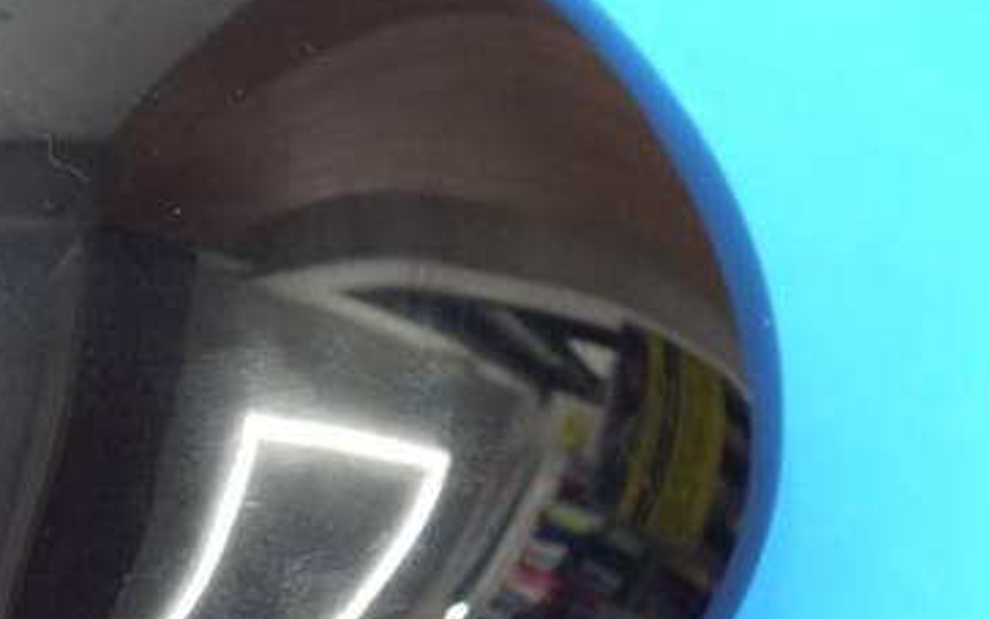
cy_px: 374
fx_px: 3130
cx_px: 180
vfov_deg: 11.3
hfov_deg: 17.8
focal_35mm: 116
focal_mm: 31
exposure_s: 1/50
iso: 800
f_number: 5
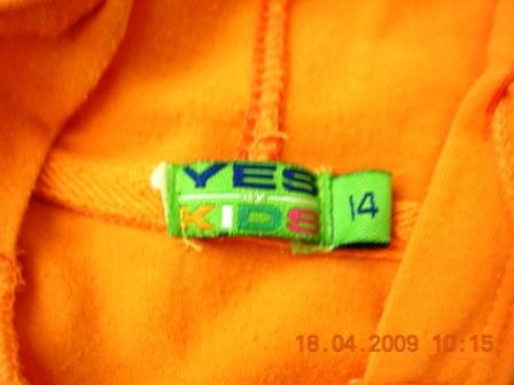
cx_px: 257
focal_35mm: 41
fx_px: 609
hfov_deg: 45.8
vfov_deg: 35.1
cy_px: 192
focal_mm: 8.5
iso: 79
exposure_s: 1/8.4
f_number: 2.9
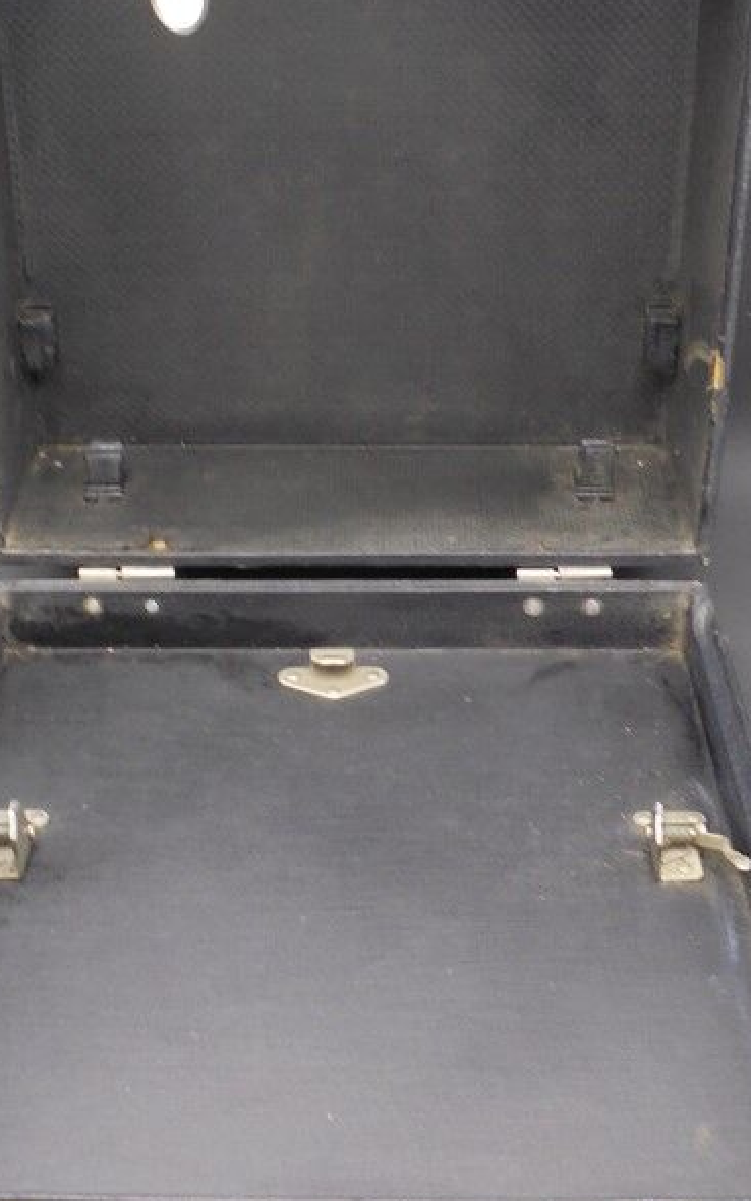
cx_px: 347
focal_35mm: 55
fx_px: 1800
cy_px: 513
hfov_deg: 23.6
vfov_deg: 36.8
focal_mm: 6.1
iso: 160
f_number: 4
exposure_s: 1/30
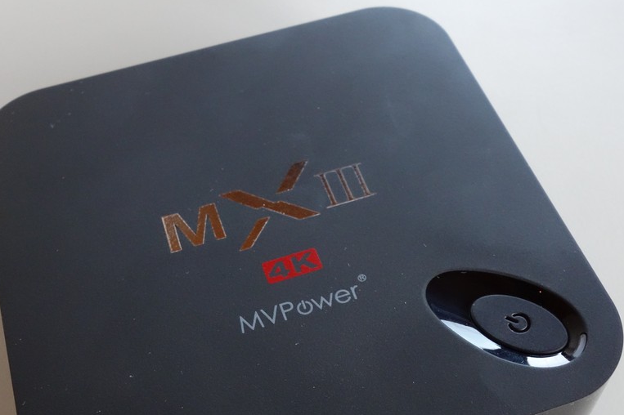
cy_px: 314
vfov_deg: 28.2
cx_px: 327
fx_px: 814
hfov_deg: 41.9
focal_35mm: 47
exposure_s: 1/30
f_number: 5.6
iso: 1000
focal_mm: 10.4
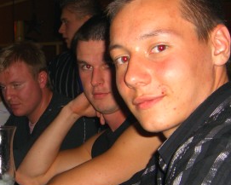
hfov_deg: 23.0
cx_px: 50
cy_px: 123
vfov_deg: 18.7
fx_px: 561
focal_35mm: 82
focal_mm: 7.9
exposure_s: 1/60
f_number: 2.8
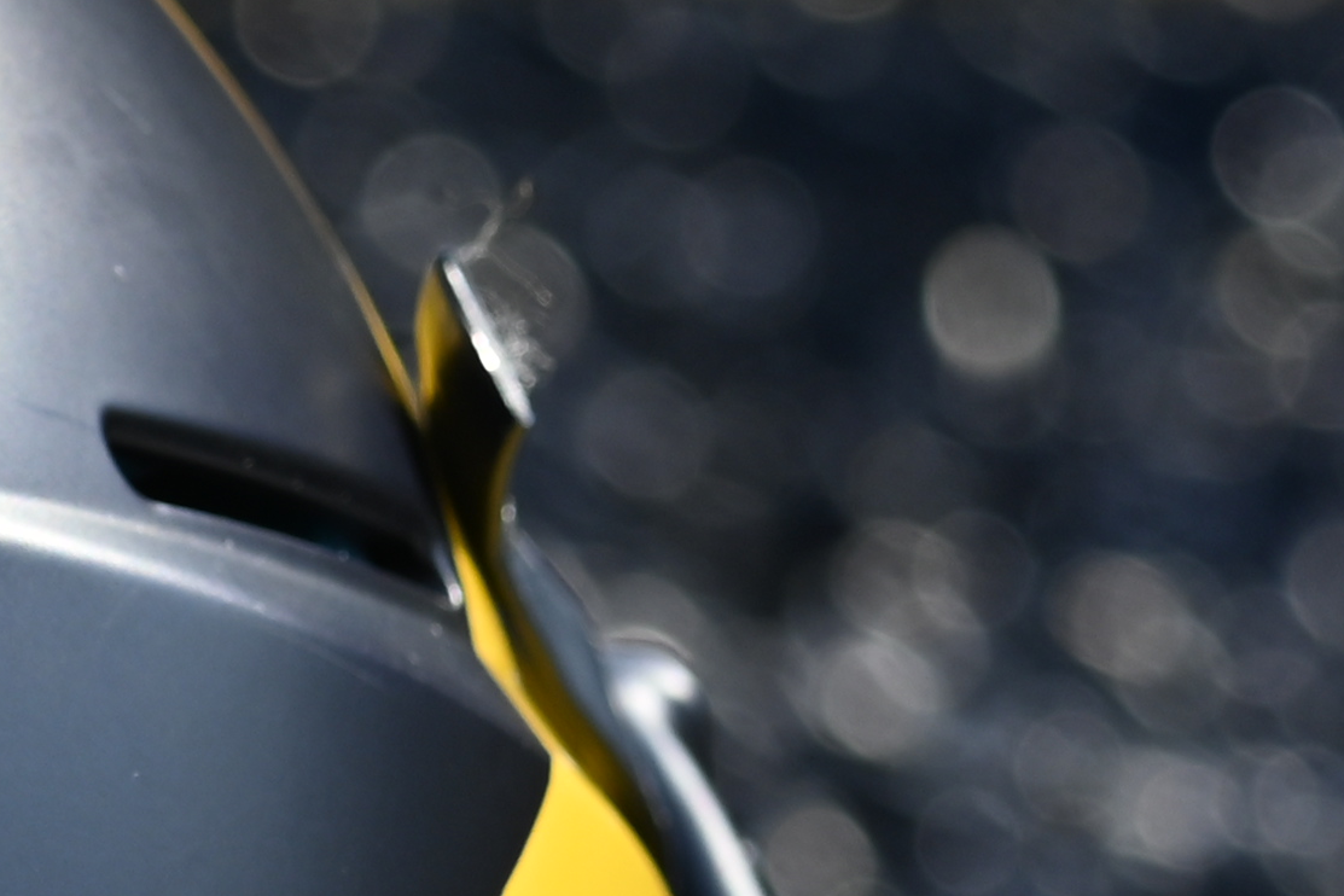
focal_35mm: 1314
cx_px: -1653
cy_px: 1558
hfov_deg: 1.6
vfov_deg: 1.0
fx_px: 49034
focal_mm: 175
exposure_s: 1/500
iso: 100
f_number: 5.6
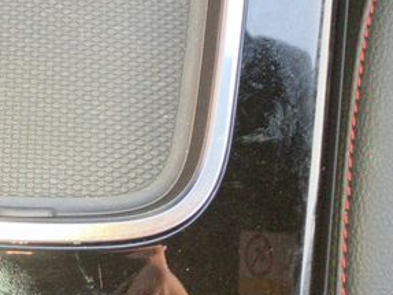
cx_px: 64
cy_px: -139
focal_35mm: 100
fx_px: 1135
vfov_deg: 13.9
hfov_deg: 19.4
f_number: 1.8
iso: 20
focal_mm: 3.99
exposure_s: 1/19
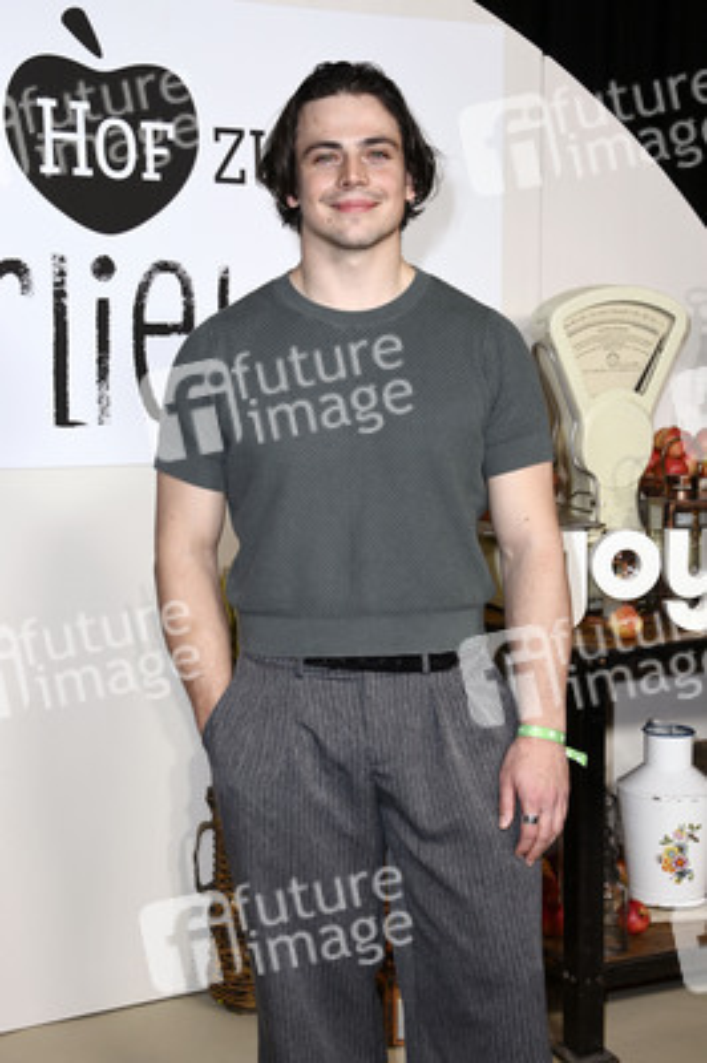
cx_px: 354
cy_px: 532
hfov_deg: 24.2
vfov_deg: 35.7
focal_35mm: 56
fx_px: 1652
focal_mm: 56
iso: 640
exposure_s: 1/250
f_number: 5
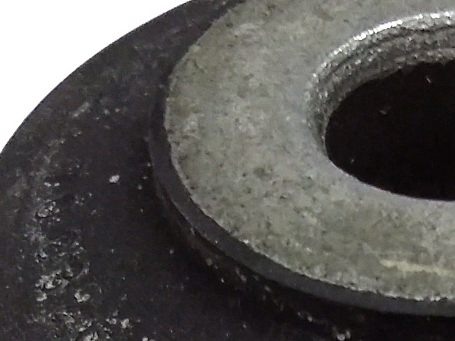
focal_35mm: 142
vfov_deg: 9.9
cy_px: 610
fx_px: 1866
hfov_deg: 13.8
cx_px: 390
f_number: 2.4
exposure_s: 1/15
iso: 320
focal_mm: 3.4
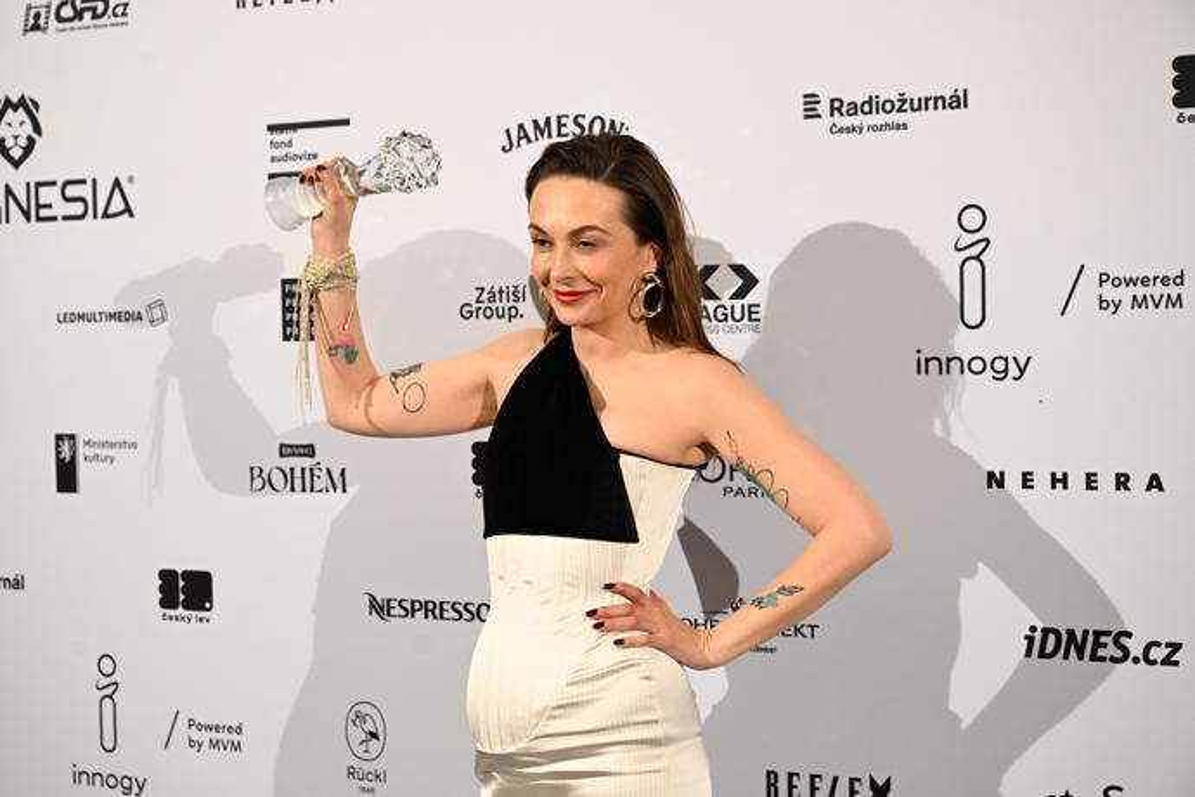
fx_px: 1992
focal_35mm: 60
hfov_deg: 33.4
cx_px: 598
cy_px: 398
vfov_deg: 22.6
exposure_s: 1/400
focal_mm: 60
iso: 3200
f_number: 5
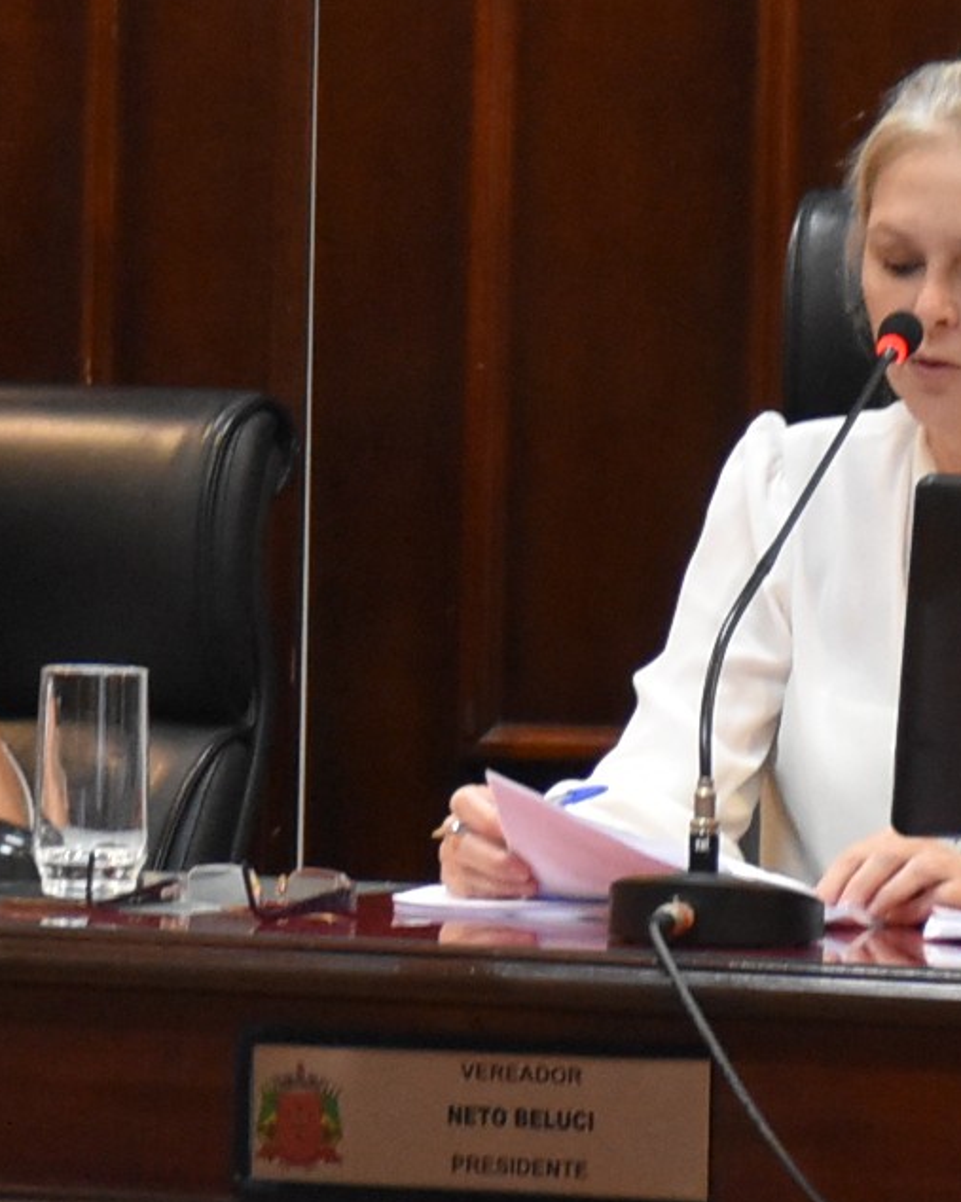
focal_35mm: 346
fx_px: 12304
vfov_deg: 5.6
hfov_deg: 4.5
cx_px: 699
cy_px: 106
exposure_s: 1/60
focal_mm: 52
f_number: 4.8
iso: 2200
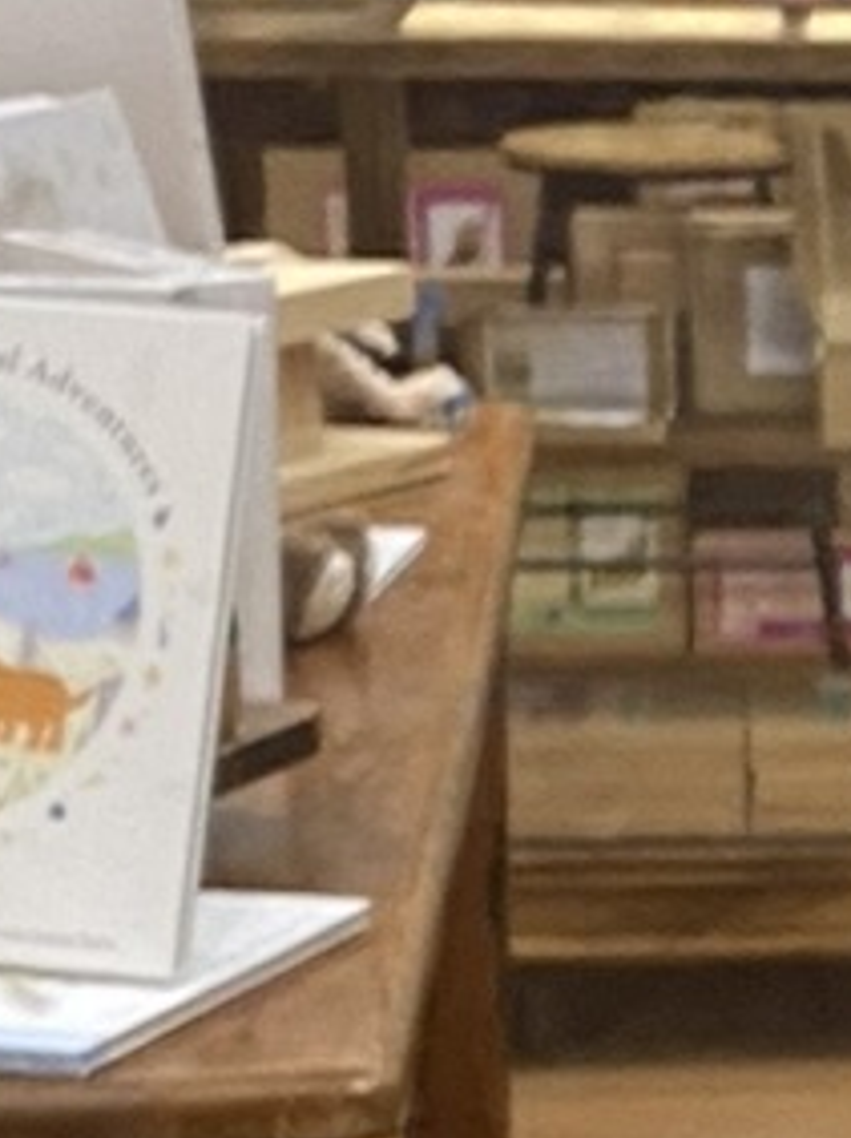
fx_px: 6205
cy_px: 924
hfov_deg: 7.5
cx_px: 1682
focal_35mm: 189
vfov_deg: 10.4
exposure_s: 1/50
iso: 160
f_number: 1.8
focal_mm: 4.25
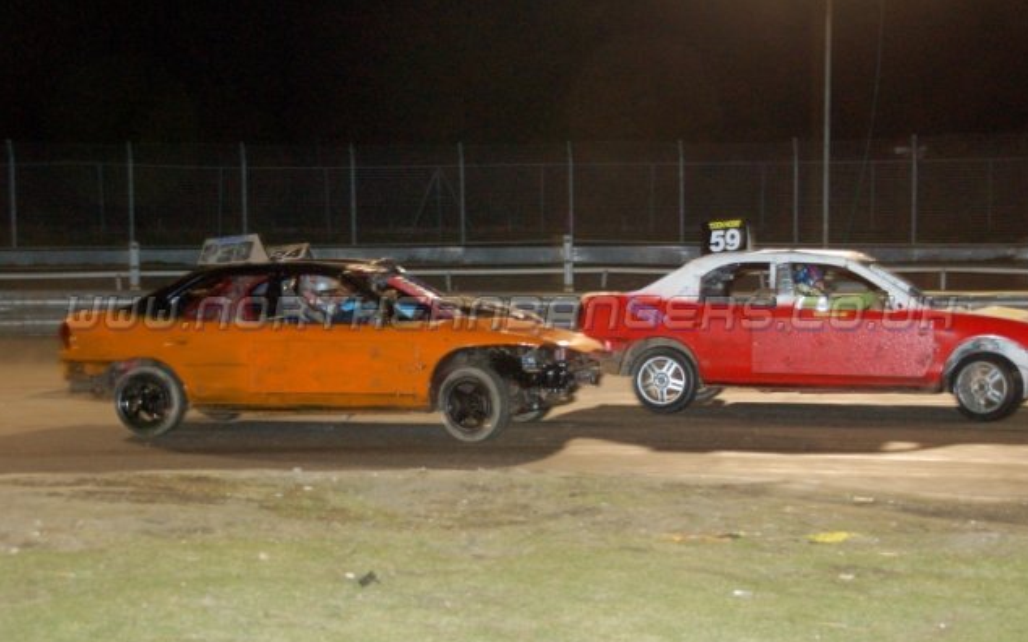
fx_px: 1989
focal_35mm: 71
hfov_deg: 29.0
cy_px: 318
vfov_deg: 18.3
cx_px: 517
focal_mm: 46
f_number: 5
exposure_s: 1/60
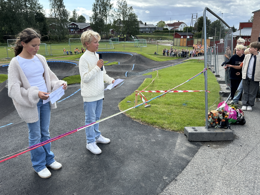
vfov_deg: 51.3
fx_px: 203
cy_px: 88
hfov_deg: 65.3
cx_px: 128
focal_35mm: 27
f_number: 1.78
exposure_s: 1/1916
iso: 80
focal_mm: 6.86
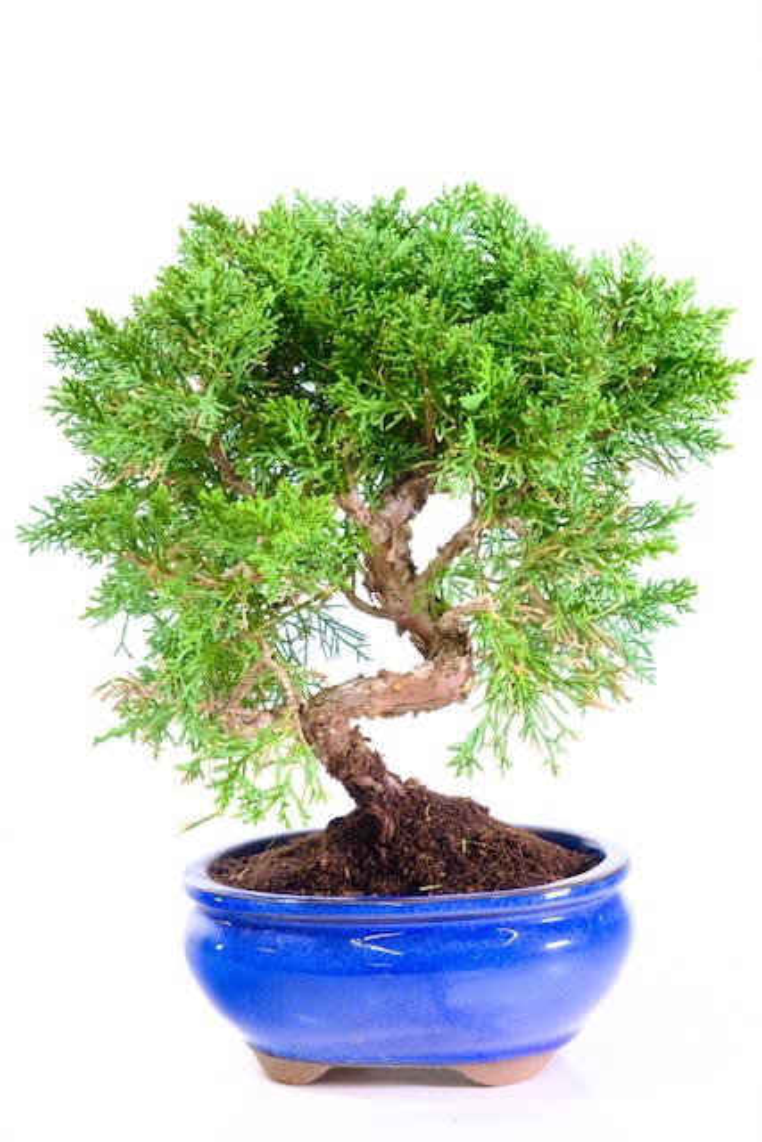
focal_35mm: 108
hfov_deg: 12.7
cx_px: 381
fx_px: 3427
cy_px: 571
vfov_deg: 18.9
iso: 2500
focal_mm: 72.1
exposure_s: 1/30
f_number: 8
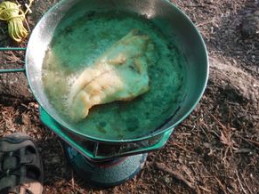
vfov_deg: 42.3
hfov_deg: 54.8
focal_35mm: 33
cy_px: 62
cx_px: 98
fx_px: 247
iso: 125
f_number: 2.8
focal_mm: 4.3
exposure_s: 1/60
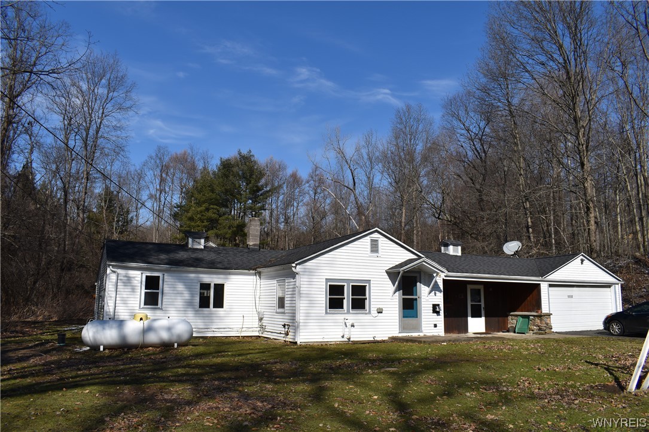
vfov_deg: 47.9
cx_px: 324
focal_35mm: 27
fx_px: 487
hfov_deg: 67.4
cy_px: 216
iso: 100
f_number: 10
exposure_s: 1/400
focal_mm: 18
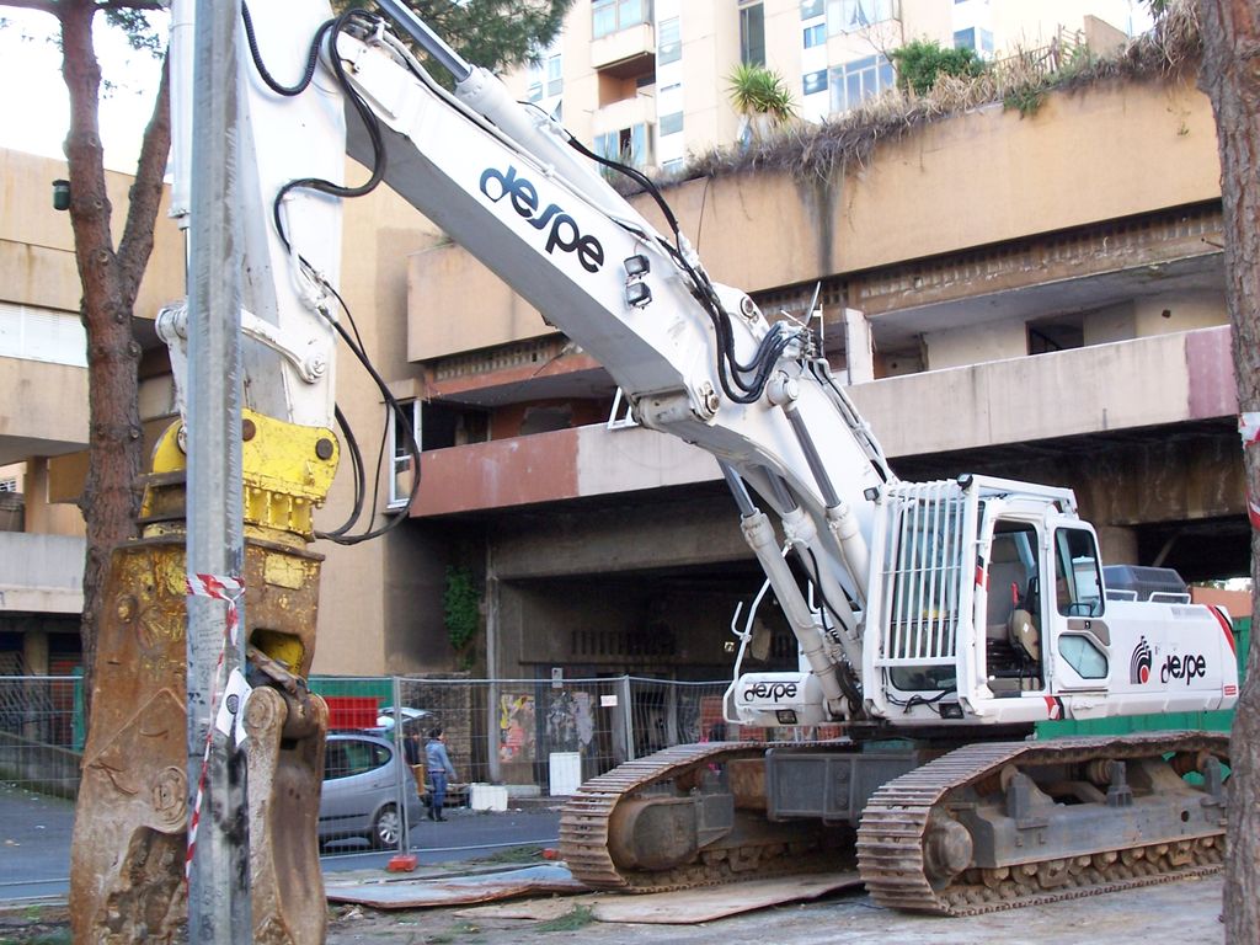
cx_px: 630
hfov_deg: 38.2
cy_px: 472
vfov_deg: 29.1
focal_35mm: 50
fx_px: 1820
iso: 140
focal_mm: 8.6
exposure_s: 1/90
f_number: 3.4
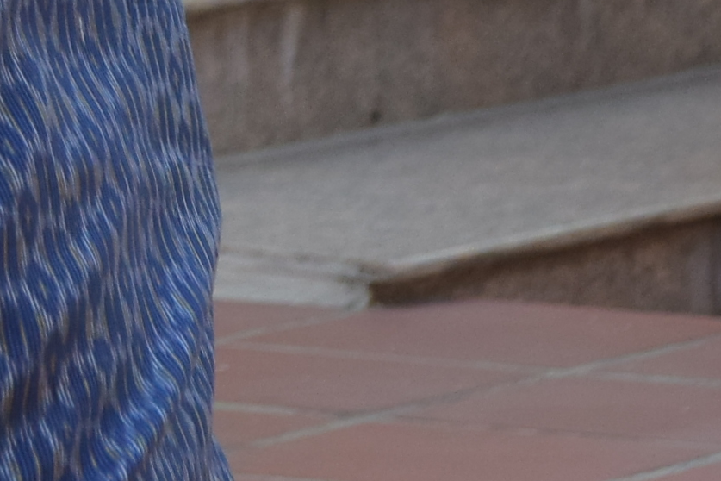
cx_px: -1004
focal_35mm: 645
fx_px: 12917
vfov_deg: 2.1
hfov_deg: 3.2
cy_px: -209
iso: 800
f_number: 5.3
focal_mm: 80
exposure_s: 1/1600
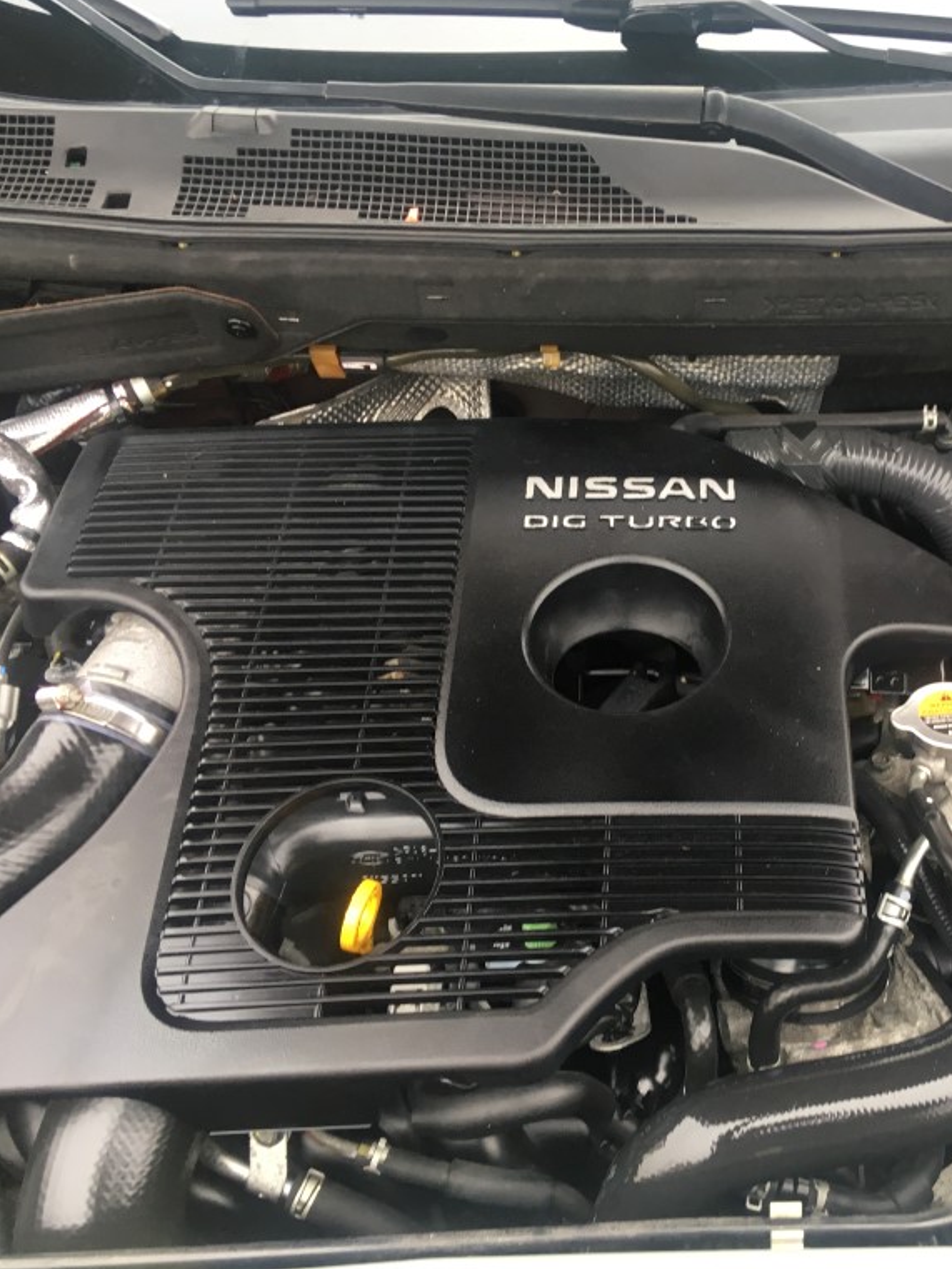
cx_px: 719
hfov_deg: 36.0
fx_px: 1430
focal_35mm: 39
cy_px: 630
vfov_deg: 47.9
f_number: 2.2
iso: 32
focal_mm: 4.15
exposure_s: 1/30
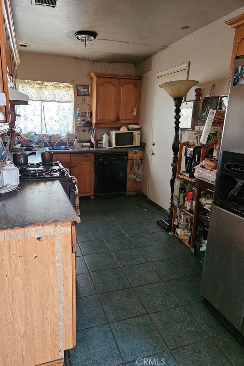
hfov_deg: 53.0
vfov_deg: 73.8
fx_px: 244
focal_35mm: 24
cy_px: 183
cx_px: 111
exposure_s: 1/24
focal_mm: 5.4
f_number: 1.8
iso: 800
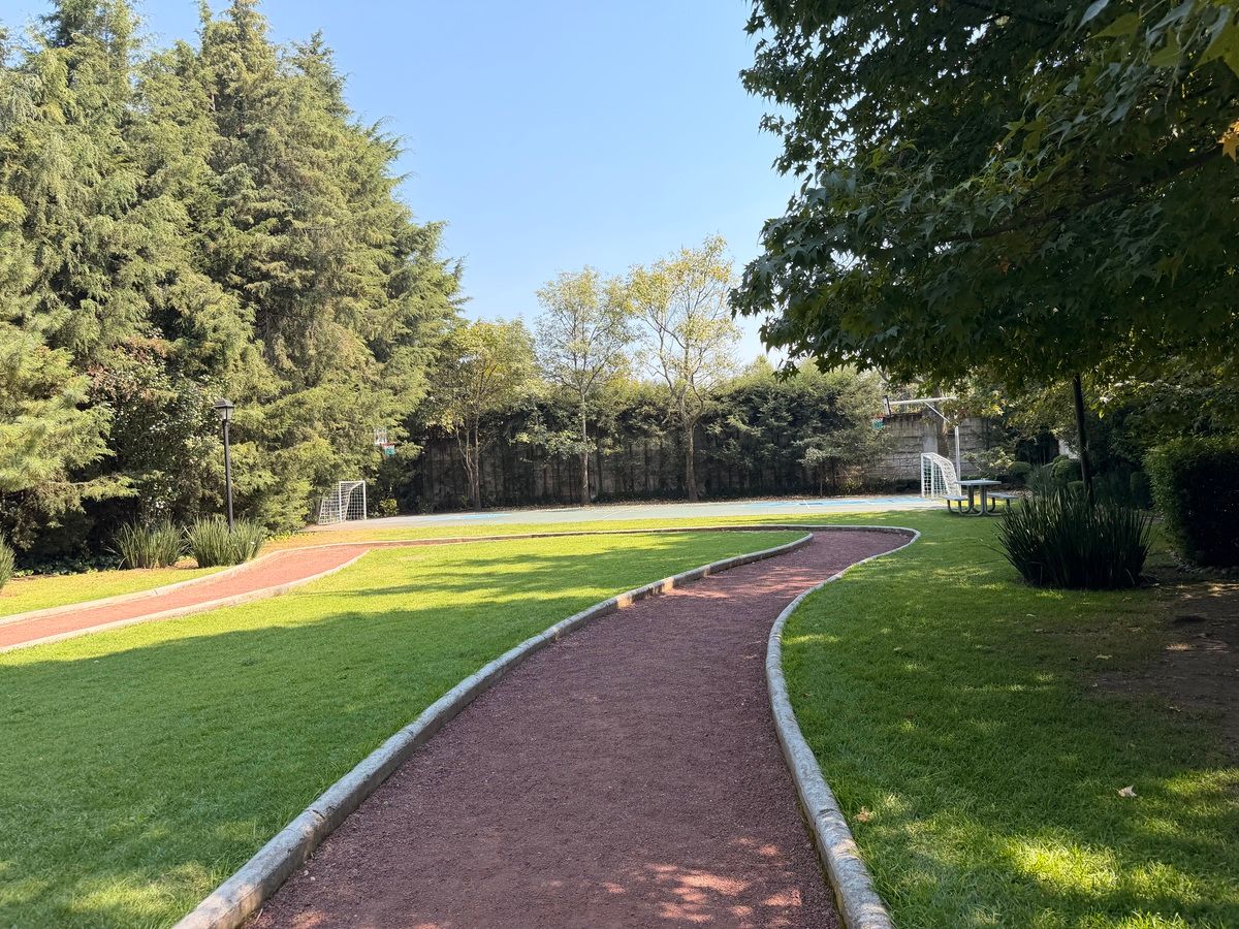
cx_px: 620
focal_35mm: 24
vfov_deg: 56.8
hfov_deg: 71.6
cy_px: 464
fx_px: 859
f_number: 1.78
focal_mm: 6.76
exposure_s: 1/1385
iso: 100
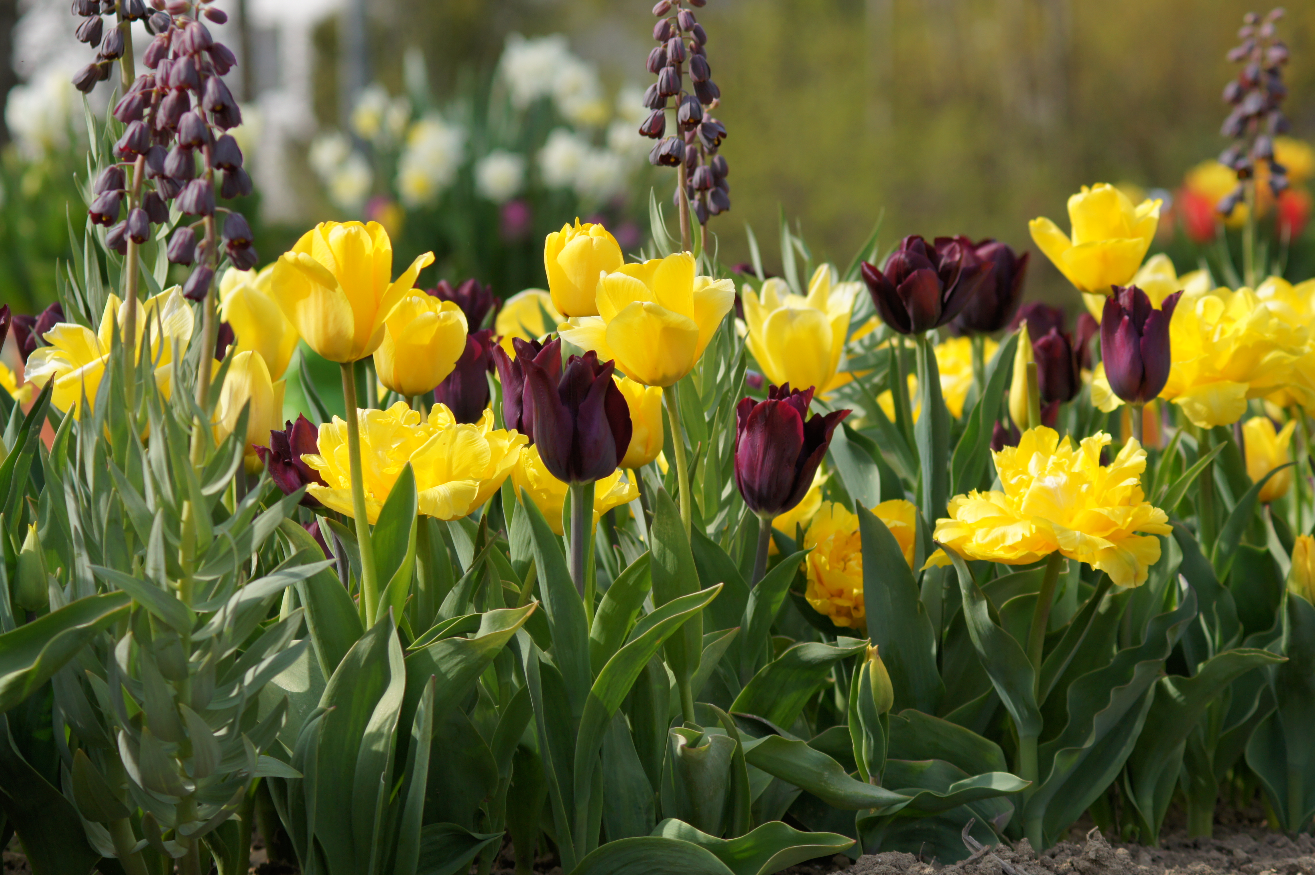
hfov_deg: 13.0
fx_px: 5750
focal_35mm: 158
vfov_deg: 8.7
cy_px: 438
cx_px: 658
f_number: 5.6
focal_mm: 105
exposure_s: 1/640
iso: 200
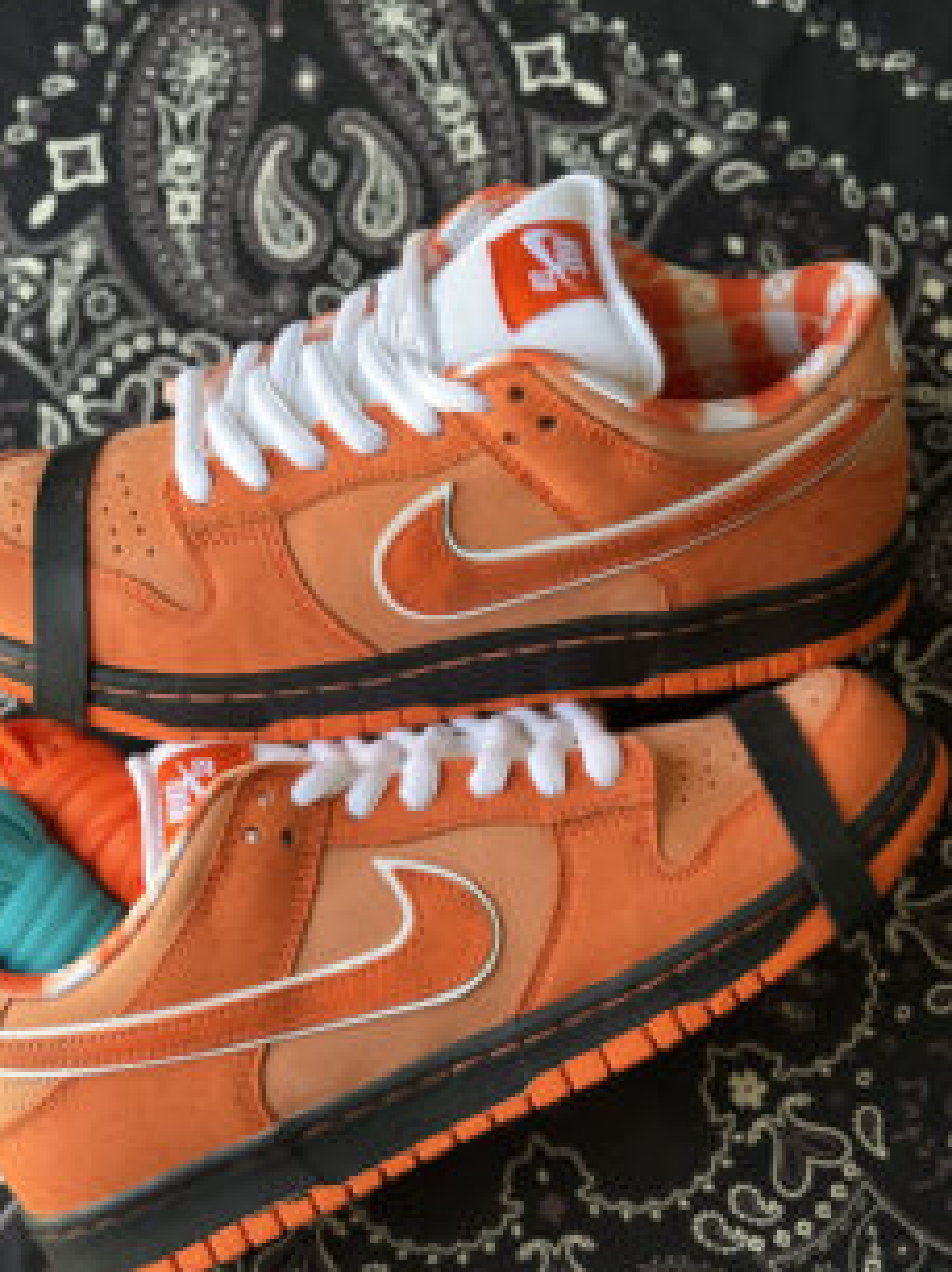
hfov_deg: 21.6
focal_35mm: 68
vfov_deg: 28.5
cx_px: 416
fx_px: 2497
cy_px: 744
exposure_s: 1/346
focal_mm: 5.96
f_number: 1.6
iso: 32
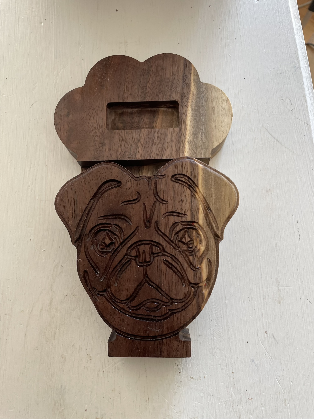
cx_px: 157
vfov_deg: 67.3
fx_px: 314
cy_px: 210
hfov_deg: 53.1
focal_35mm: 26
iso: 80
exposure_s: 1/121
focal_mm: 4.2
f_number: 1.6
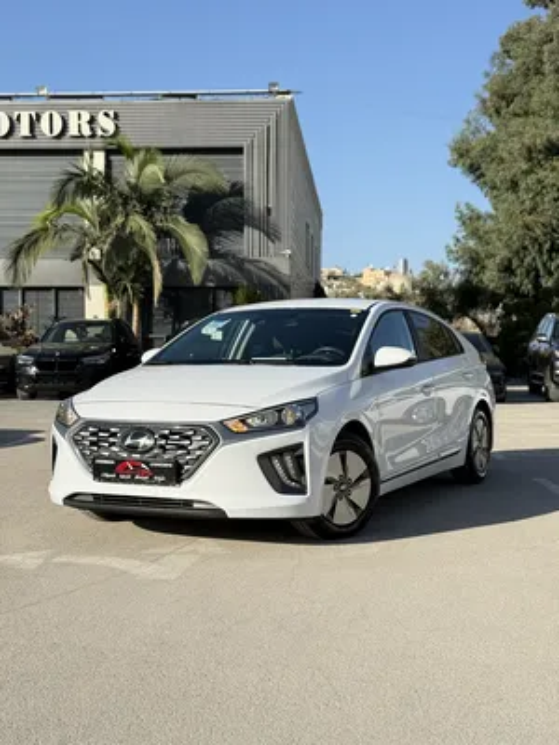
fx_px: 1034
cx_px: 280
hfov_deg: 30.3
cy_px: 372
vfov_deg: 39.7
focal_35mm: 48
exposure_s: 1/3891
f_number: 1.78
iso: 64
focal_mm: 6.76
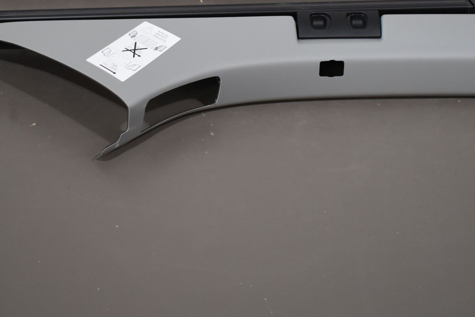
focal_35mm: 68
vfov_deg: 19.8
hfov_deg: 29.6
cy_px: 64
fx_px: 897
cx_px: 257
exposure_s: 1/250
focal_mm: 24
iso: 800
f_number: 4
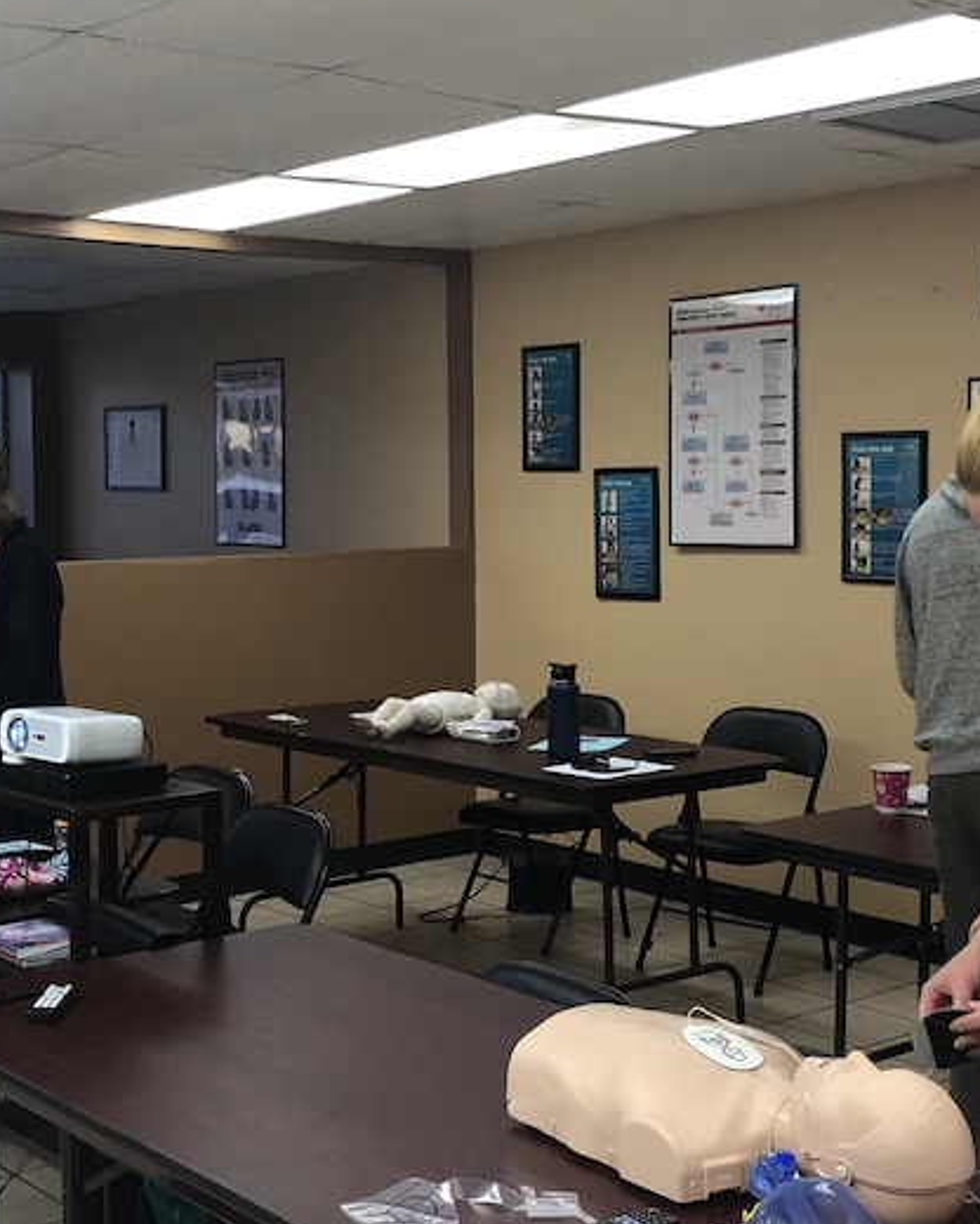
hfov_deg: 28.6
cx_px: 481
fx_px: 1922
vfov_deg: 35.3
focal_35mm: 53
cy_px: 570
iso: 32
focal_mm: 3.99
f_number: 1.8
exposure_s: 1/30
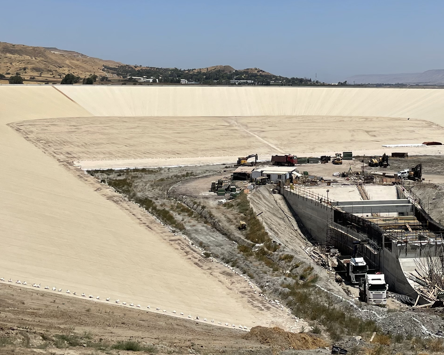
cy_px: 61
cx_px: 336
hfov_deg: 34.0
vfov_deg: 27.4
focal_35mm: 54
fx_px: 710
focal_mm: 4.2
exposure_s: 1/8403
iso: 32
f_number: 1.6
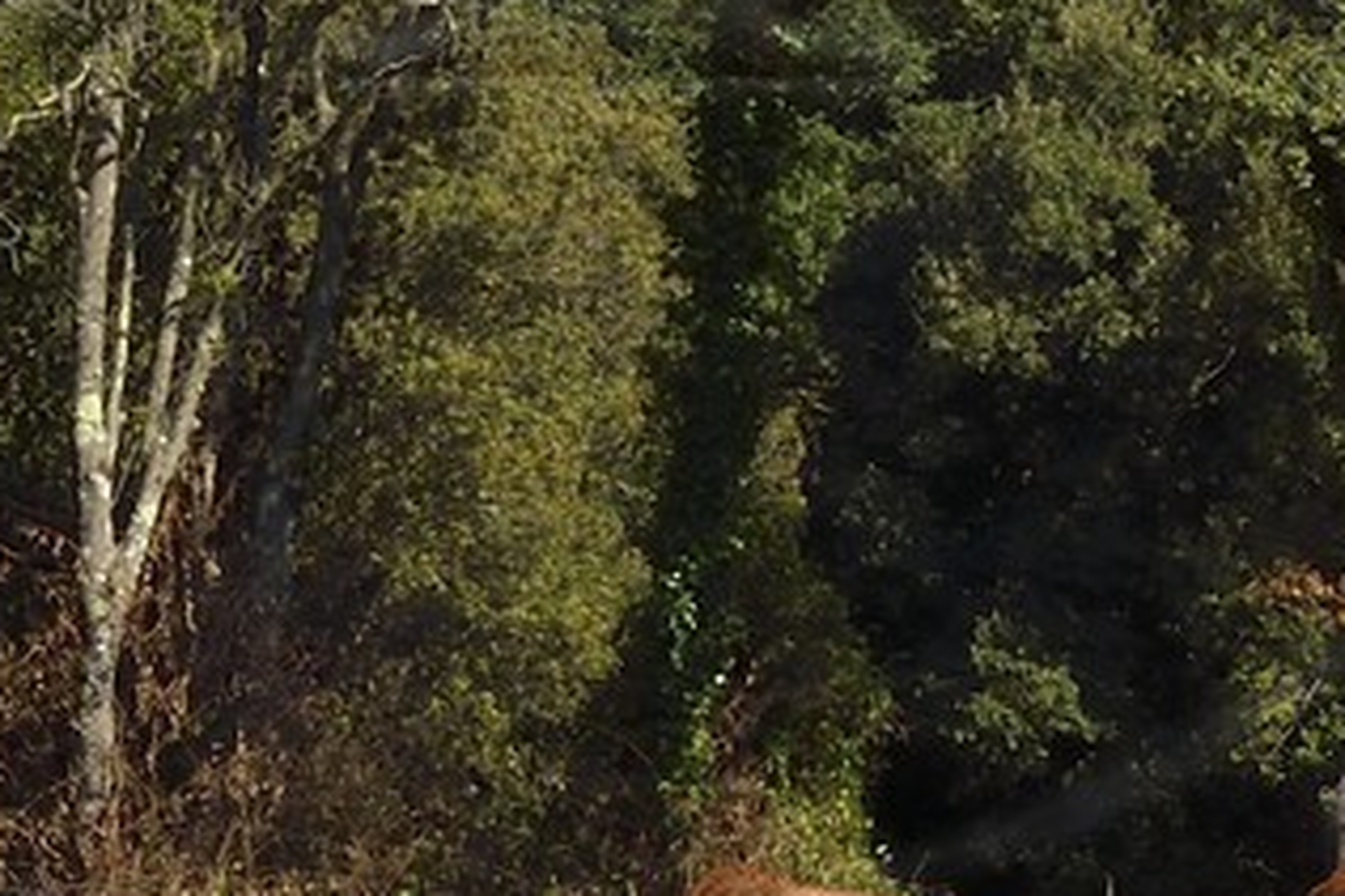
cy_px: -611
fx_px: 30171
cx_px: 420
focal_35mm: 808
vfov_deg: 1.7
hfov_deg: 2.6
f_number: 16
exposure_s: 1/160
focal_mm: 160
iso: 200
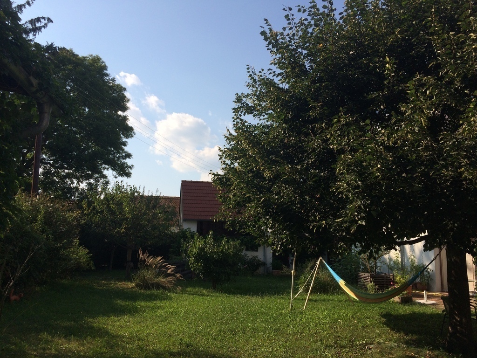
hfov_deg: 61.7
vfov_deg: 48.2
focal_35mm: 29
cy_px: 179
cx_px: 238
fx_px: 400
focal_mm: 4.15
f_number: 2.2
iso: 32
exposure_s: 1/2283
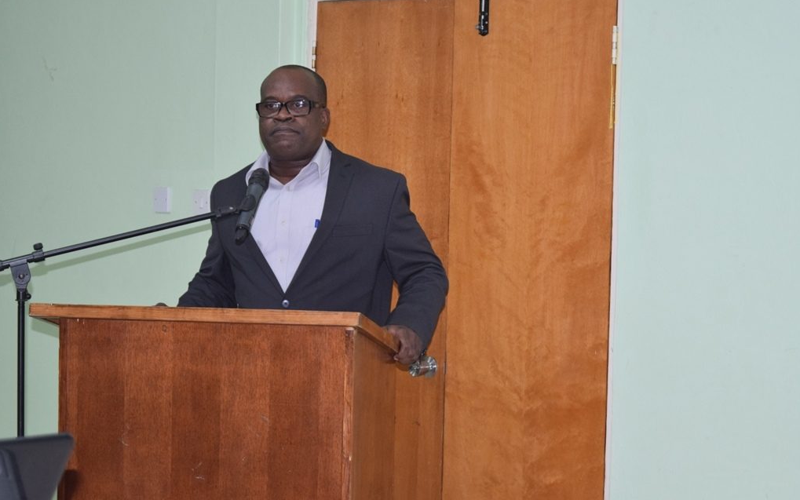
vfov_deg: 15.5
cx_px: 400
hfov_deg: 24.5
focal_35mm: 85
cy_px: 253
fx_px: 1843
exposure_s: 1/60
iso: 900
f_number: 5.6
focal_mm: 55
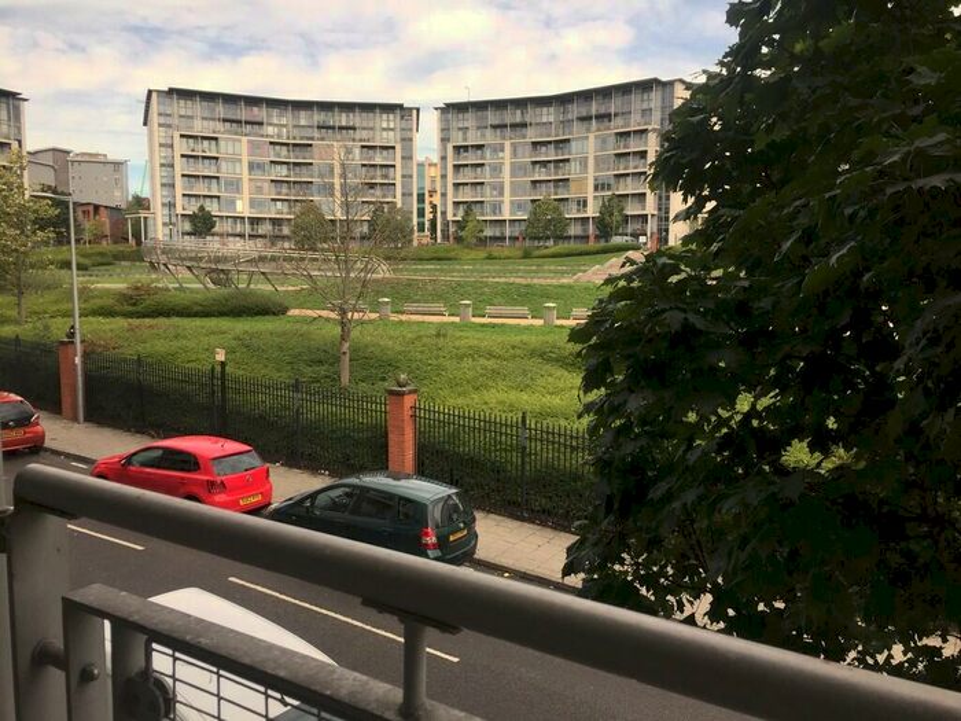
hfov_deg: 61.7
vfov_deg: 48.2
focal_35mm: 29
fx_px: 805
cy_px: 360
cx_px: 480
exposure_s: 1/942
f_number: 2.2
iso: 32
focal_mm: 4.15
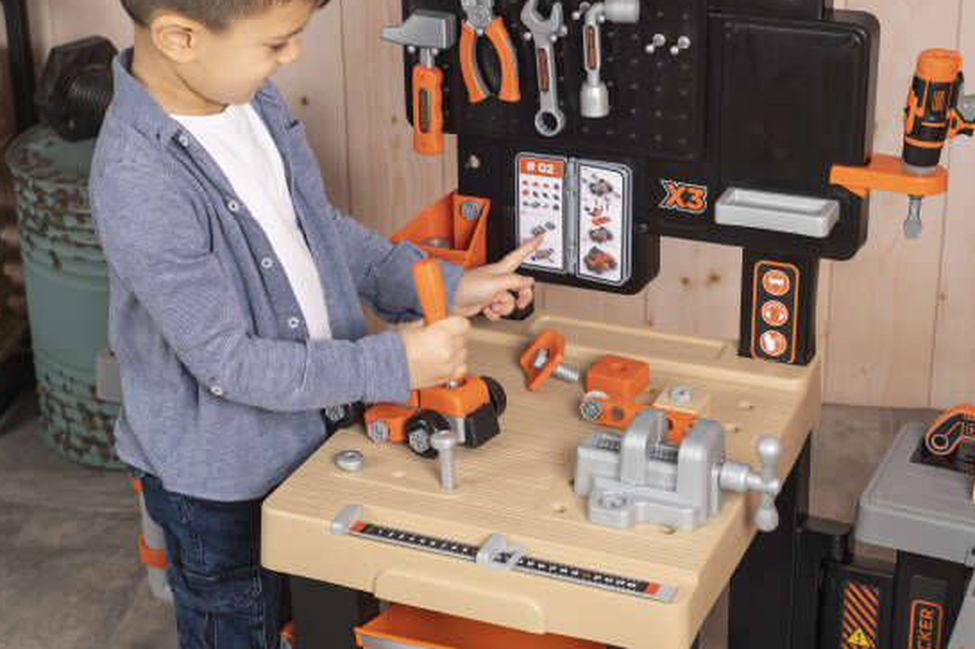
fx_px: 1787
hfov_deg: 30.5
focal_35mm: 66
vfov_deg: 20.6
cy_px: 248
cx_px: 478
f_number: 7.1
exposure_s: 1/125
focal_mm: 50
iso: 100
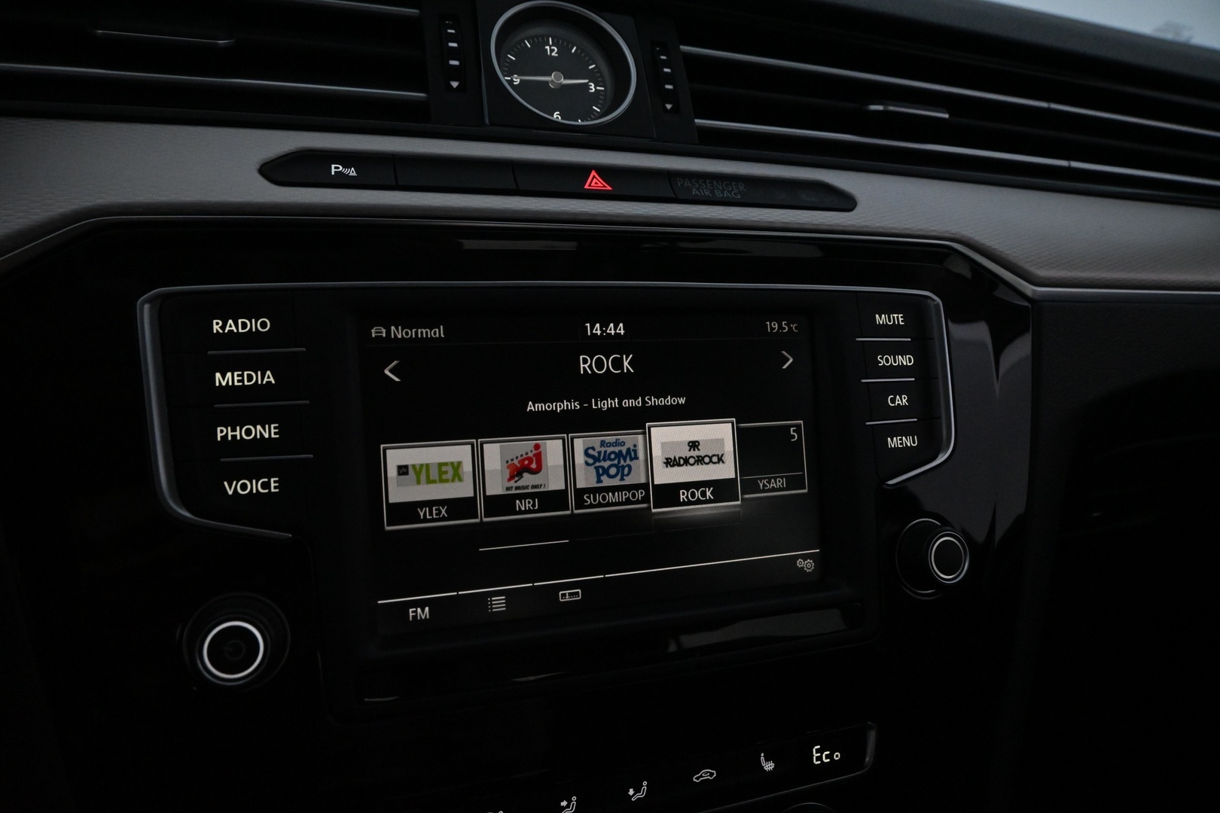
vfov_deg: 47.9
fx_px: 915
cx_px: 610
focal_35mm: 27
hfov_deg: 67.4
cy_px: 406
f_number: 6.3
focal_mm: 18
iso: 5000
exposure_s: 1/160
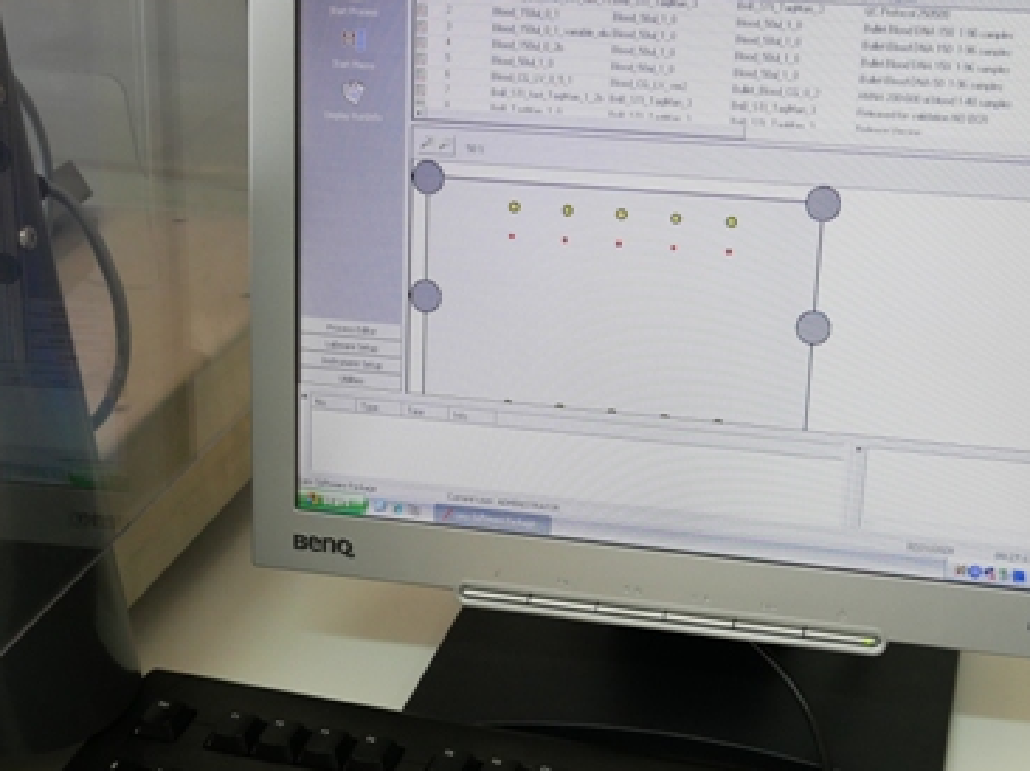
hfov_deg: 34.1
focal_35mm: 56
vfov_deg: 25.8
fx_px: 1665
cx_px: 661
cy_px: 549
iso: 800
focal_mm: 16
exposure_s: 1/60
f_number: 5
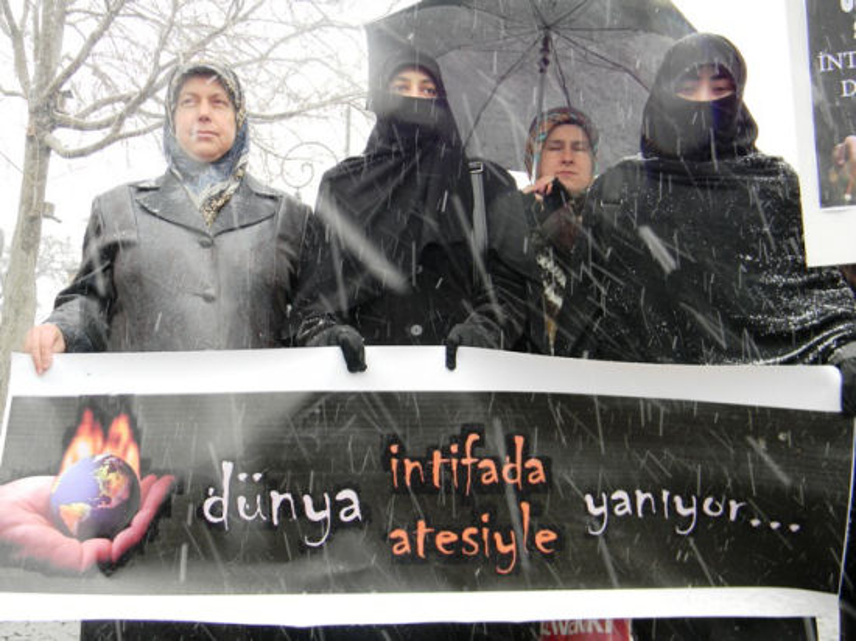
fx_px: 1013
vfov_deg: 35.1
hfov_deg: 45.8
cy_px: 320
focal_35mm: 41
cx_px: 428
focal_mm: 7.3
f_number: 3.8
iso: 80
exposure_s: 1/58.6
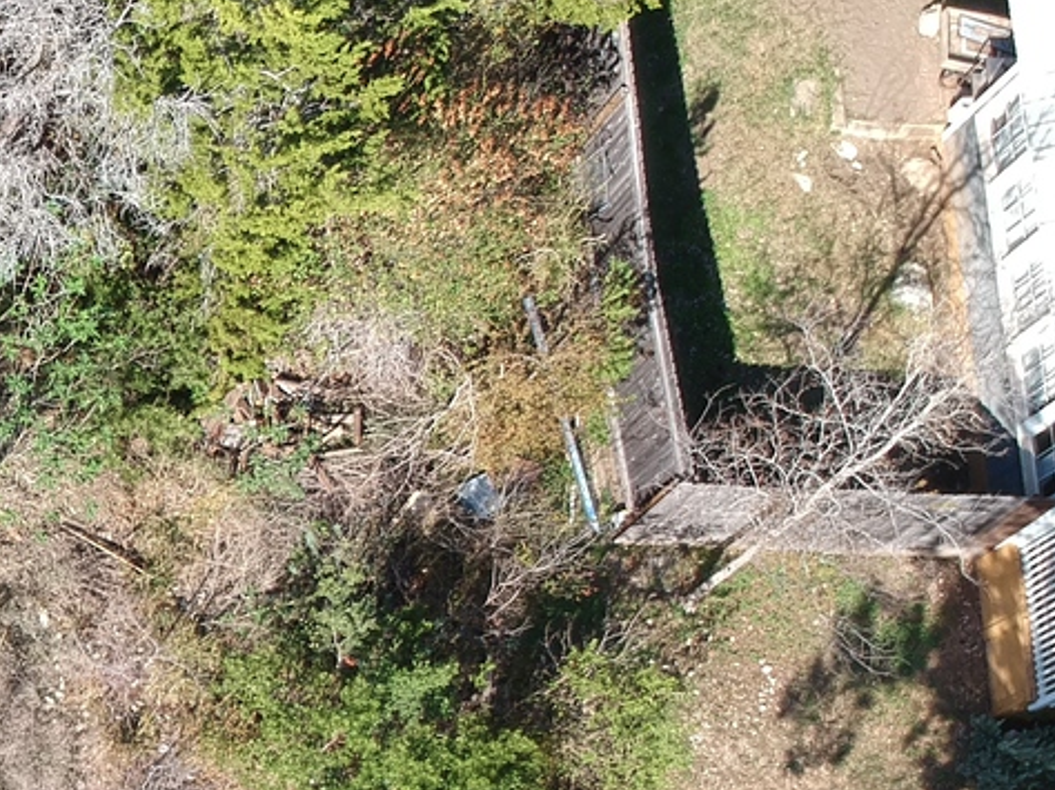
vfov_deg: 19.0
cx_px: -452
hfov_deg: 22.0
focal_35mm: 76
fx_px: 2315
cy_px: 730
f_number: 2.6
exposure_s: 1/400
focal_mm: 4.49
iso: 100
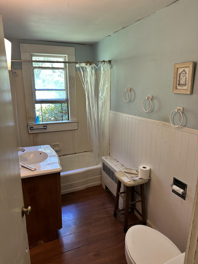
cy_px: 132
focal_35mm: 24
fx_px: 183
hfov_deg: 56.8
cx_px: 99
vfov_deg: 71.6
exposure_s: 1/60
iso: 200
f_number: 1.78
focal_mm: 6.86
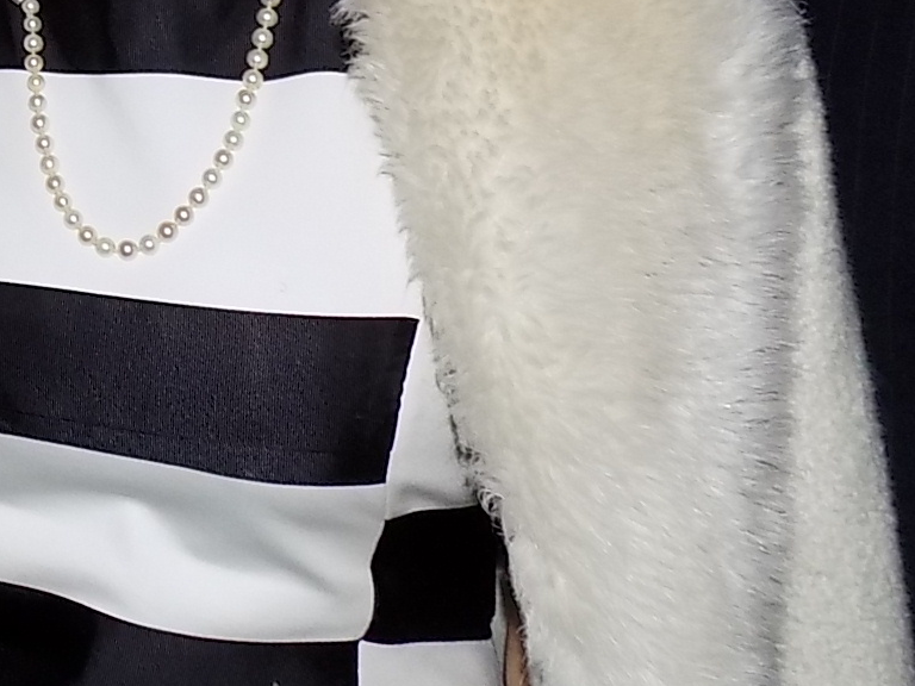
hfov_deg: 23.6
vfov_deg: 20.2
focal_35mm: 68
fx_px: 1797
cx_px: -407
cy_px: -154
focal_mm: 4
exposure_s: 1/30
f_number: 3.1
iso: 200
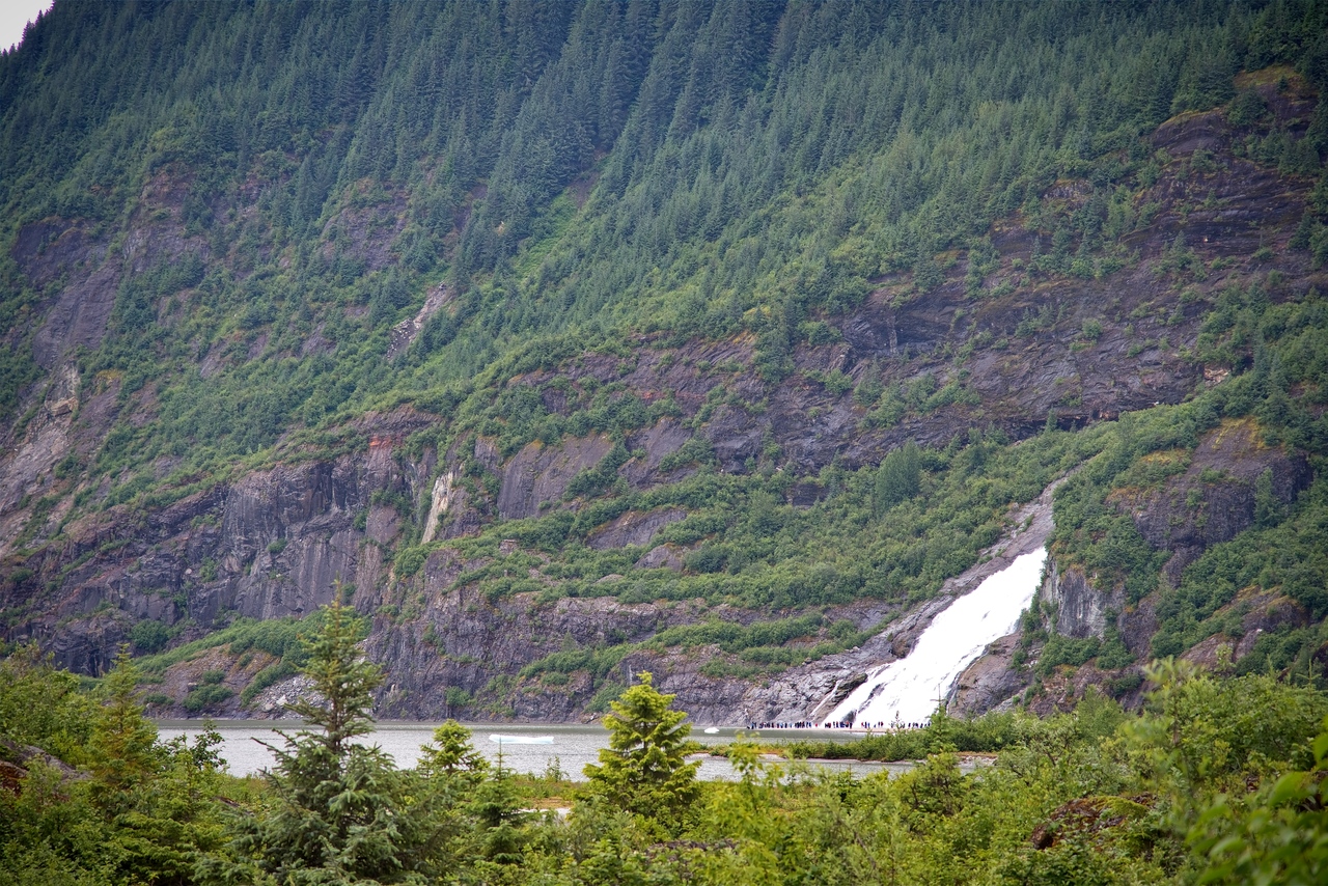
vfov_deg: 11.4
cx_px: 664
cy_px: 443
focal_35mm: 120
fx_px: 4427
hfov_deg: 17.1
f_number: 4
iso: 160
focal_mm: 120
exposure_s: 1/250
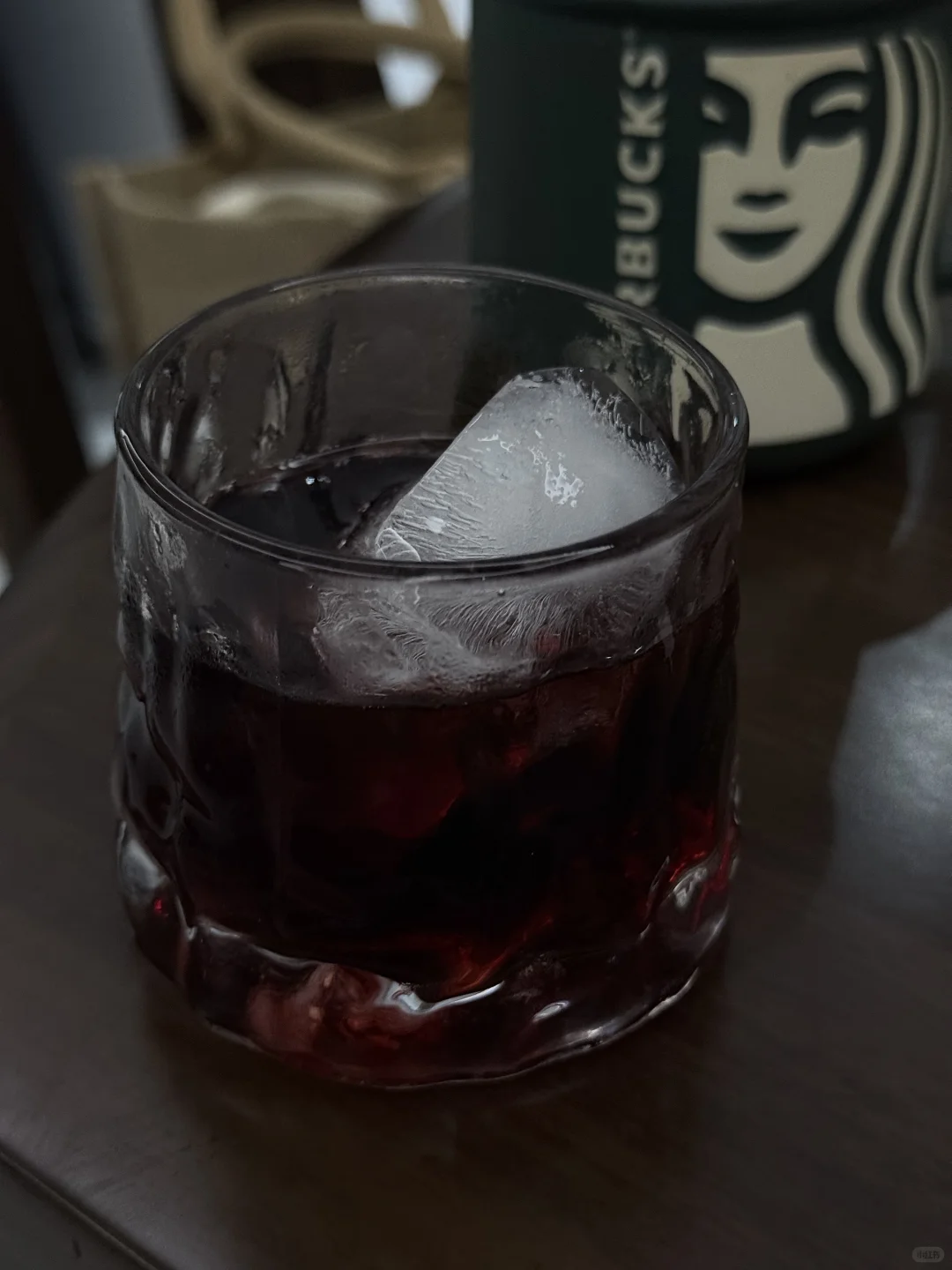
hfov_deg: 30.3
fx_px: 1760
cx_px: 476
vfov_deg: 39.7
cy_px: 635
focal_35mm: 48
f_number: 1.78
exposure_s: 1/40
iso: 400
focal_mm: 6.76
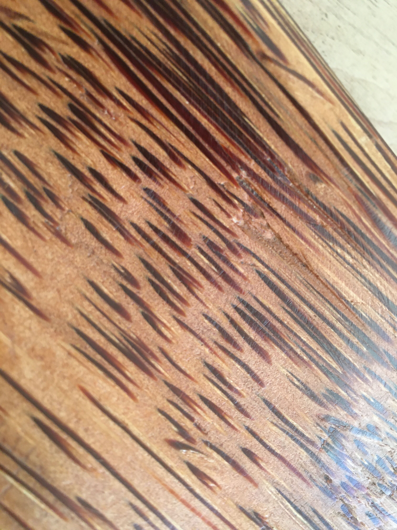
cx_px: 198
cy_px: 265
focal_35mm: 29
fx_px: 443
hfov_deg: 48.2
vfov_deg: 61.7
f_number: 2.2
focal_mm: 4.15
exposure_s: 1/33
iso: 160
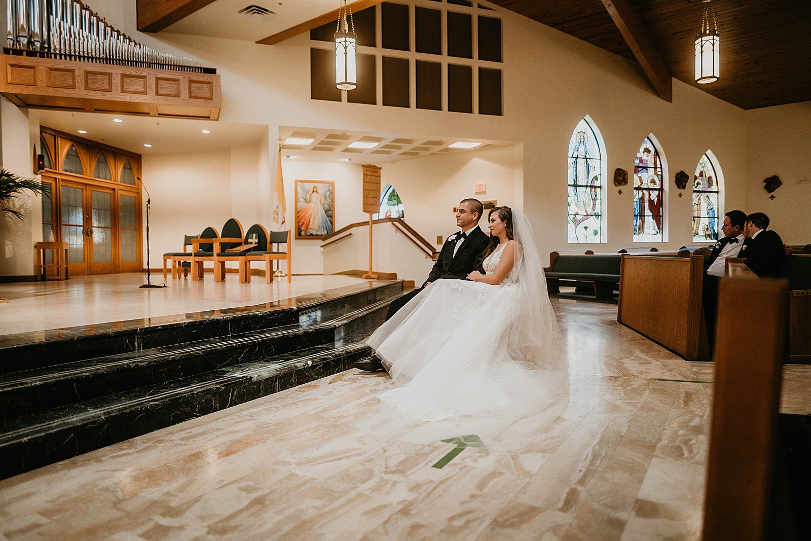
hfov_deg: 73.7
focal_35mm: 24
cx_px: 406
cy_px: 270
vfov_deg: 53.1
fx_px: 541
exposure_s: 1/200
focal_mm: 24
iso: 250
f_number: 1.4
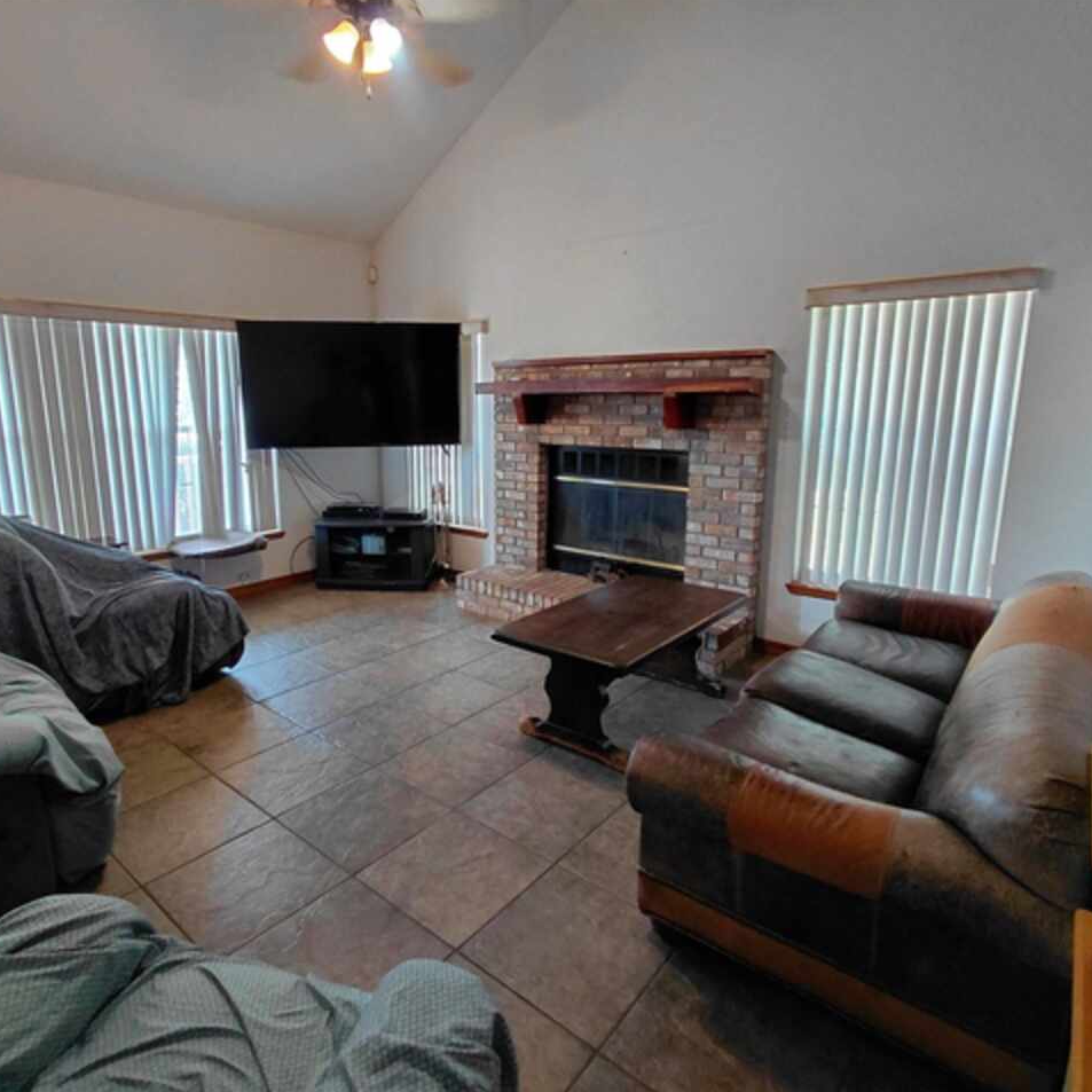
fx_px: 678
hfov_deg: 77.5
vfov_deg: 77.7
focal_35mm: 19
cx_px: 498
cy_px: 543
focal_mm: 1.64
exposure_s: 1/40
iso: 200
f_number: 2.2
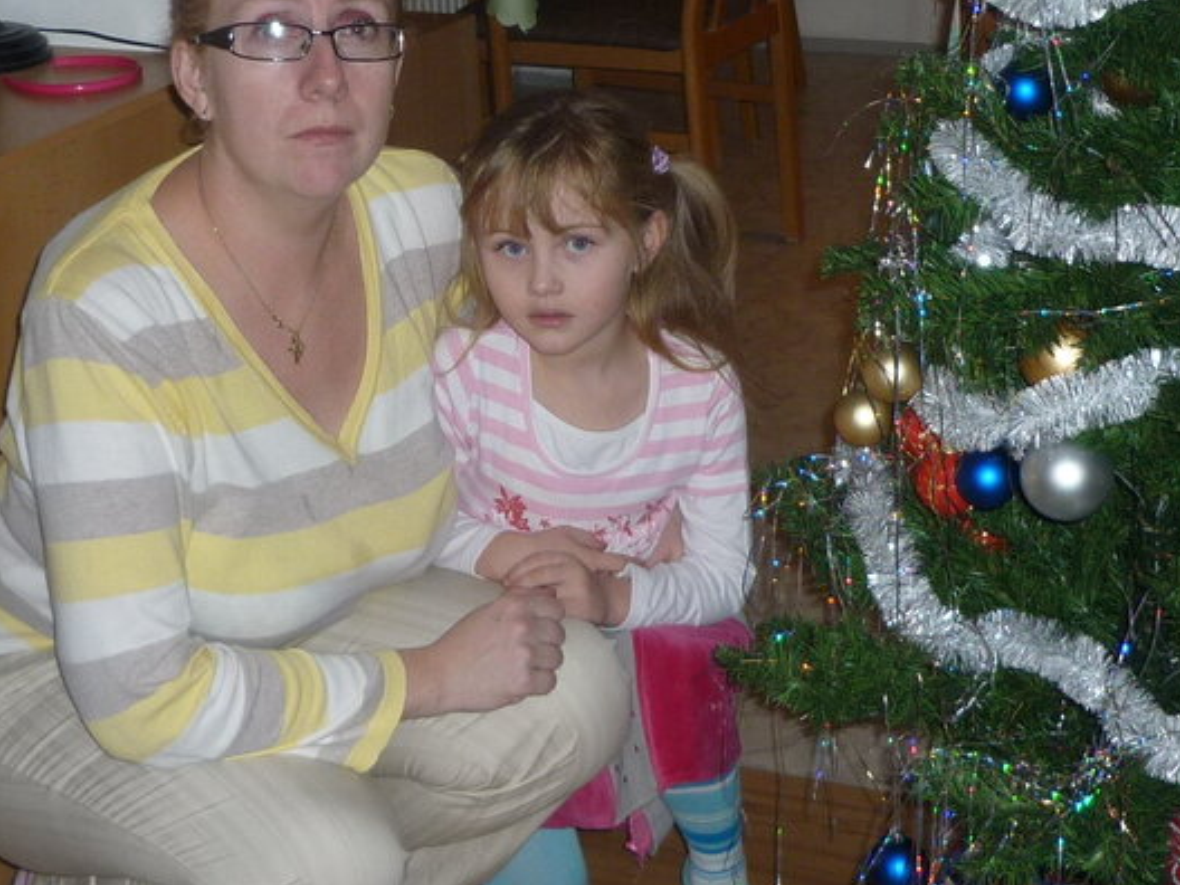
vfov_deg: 19.5
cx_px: 476
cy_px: 250
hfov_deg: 25.9
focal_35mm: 75
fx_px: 2557
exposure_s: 1/60
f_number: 2.8
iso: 100
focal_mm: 5.5
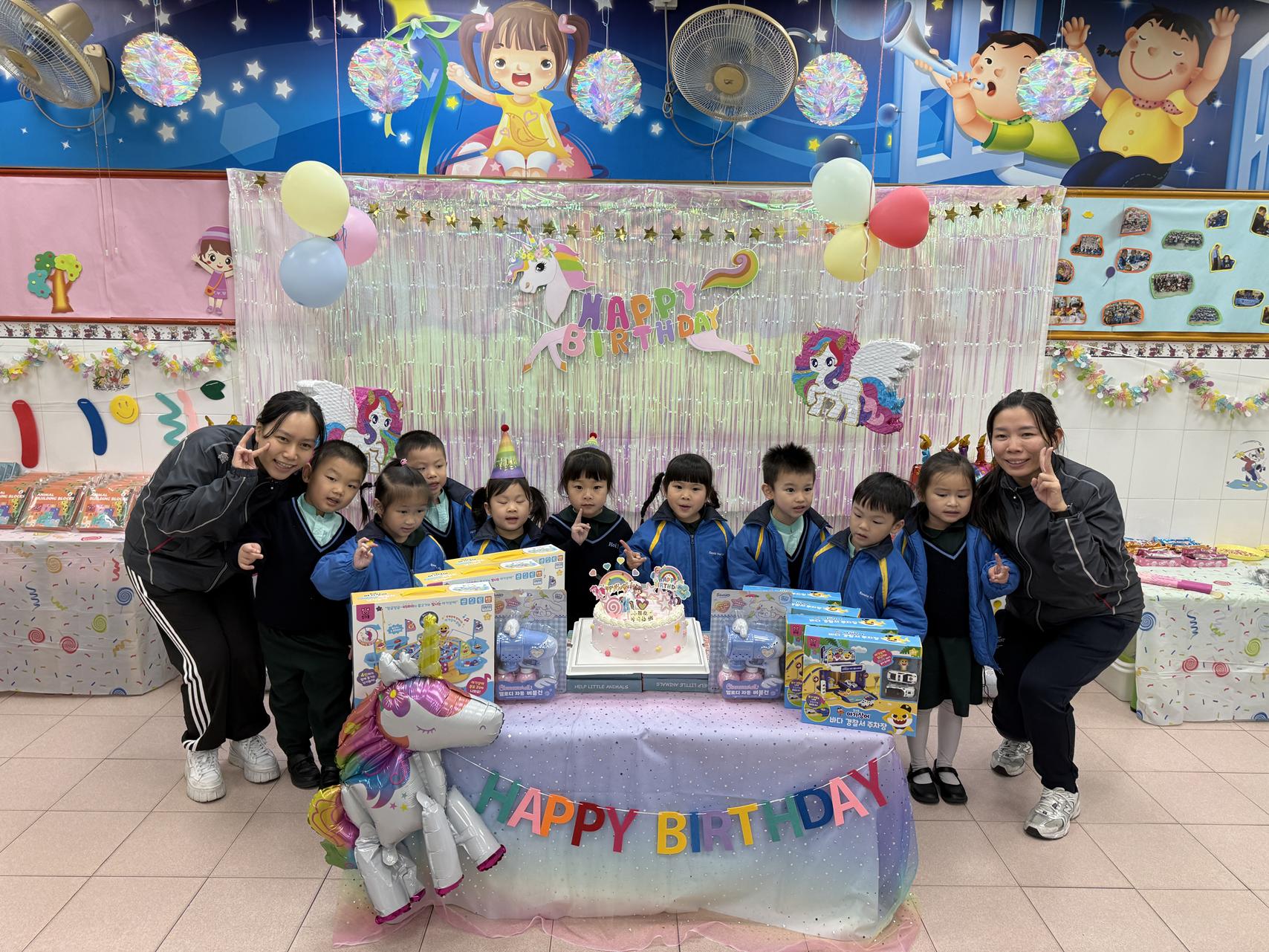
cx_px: 634
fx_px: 880
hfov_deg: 71.6
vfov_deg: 56.8
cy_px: 476
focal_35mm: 24
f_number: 1.78
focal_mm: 6.76
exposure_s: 1/100
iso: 80
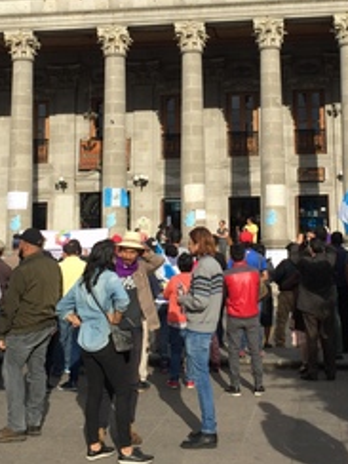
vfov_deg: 33.2
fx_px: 764
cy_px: 124
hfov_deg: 25.6
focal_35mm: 57
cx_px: 217
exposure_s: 1/1364
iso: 32
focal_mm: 4.15
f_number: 2.2
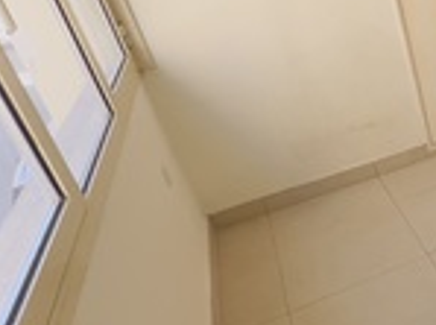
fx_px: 503
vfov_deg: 35.3
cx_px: 639
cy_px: 98
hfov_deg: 29.8
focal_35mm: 40
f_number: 1.8
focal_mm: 1.57
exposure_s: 1/99
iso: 125
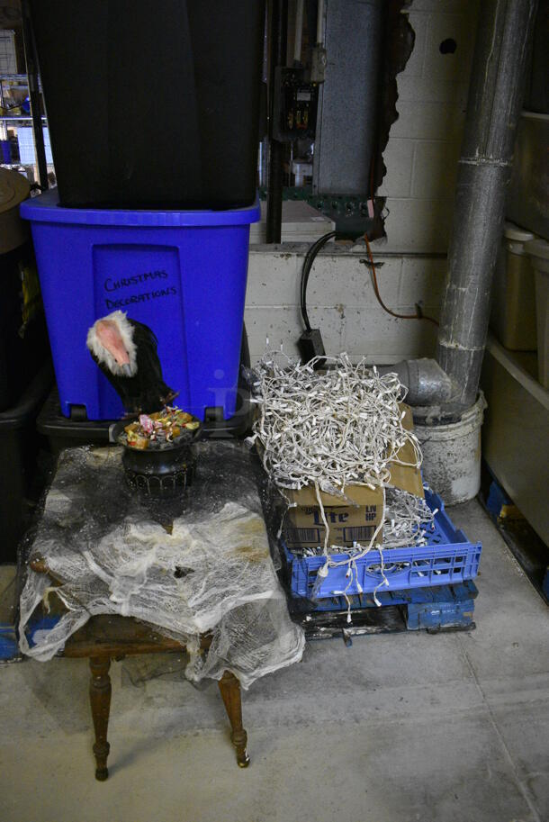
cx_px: 274
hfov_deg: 48.0
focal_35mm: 27
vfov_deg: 67.3
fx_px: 617
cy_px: 411
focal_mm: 18
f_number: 3.5
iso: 4500
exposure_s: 1/125
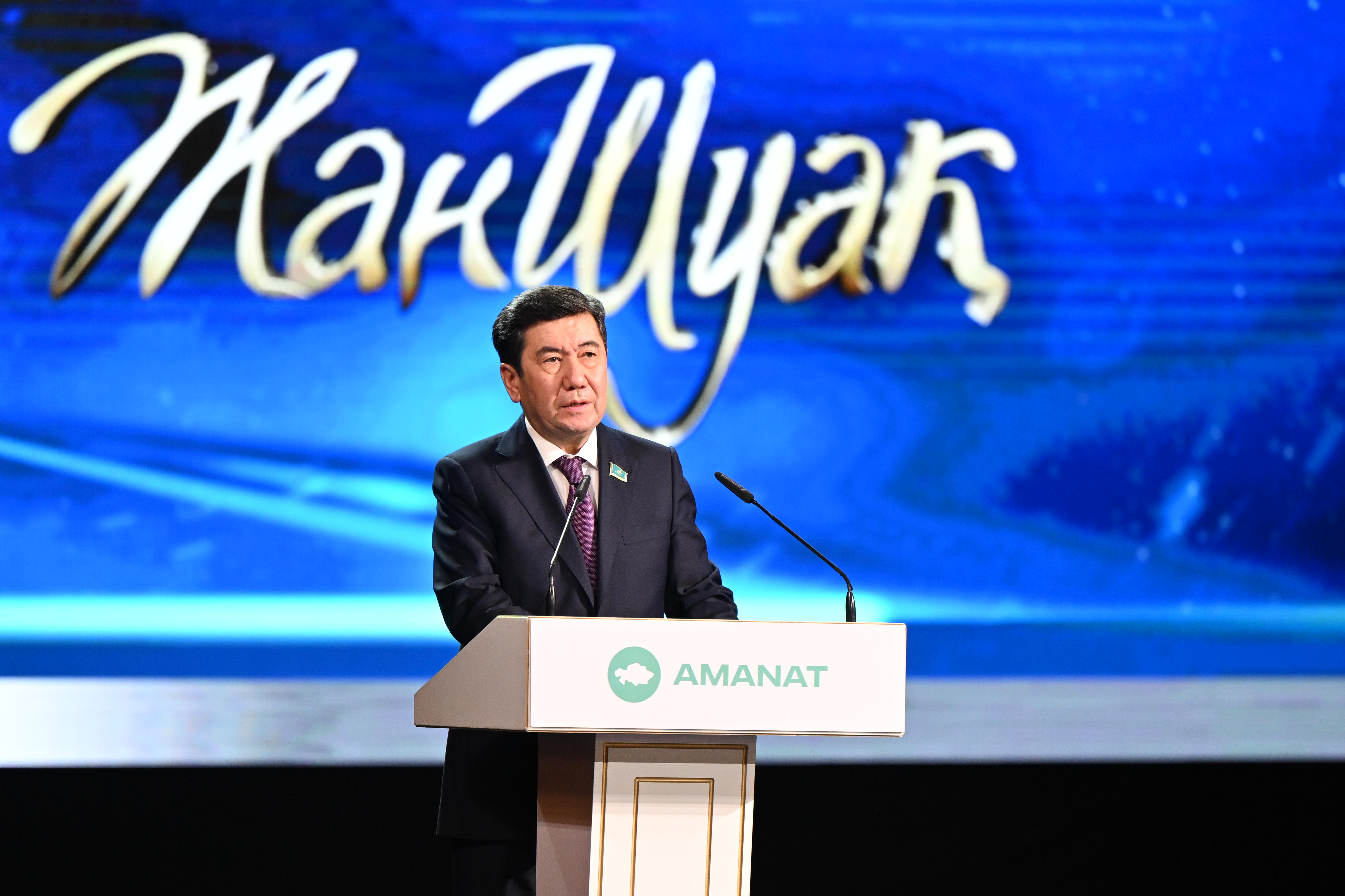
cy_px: 448
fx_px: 8964
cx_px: 672
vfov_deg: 5.7
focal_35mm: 240
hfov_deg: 8.6
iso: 1600
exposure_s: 1/200
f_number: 2.8
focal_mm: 160
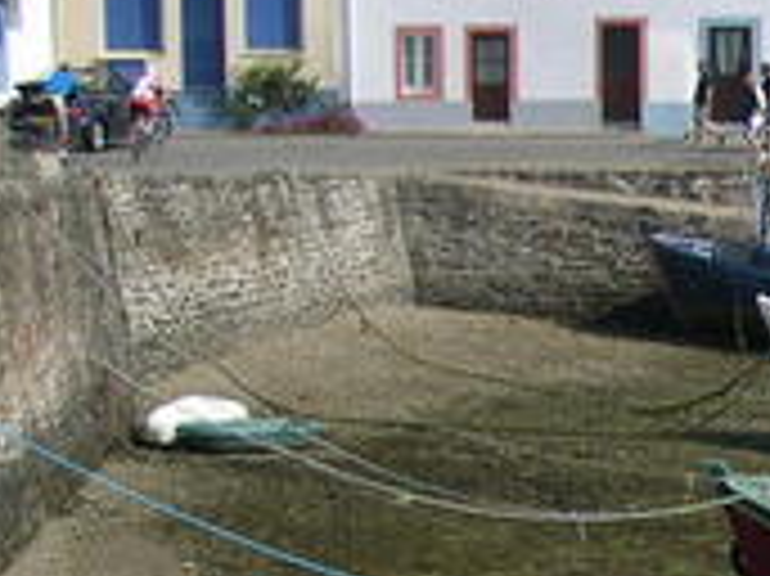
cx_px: 1297
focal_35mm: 160
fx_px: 3557
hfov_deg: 11.6
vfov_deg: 9.2
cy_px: 531
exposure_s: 1/244
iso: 100
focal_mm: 8
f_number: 7.6
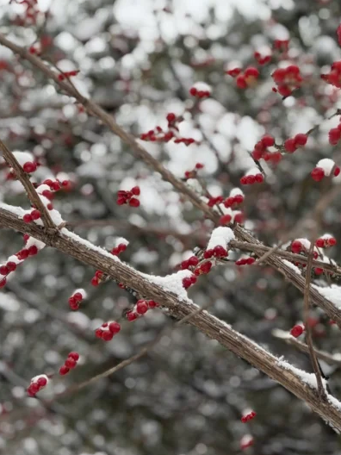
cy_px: 20
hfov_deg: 11.2
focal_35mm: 131
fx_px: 1721
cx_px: 337
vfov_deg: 14.8
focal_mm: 6.76
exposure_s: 1/675
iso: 64
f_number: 1.78
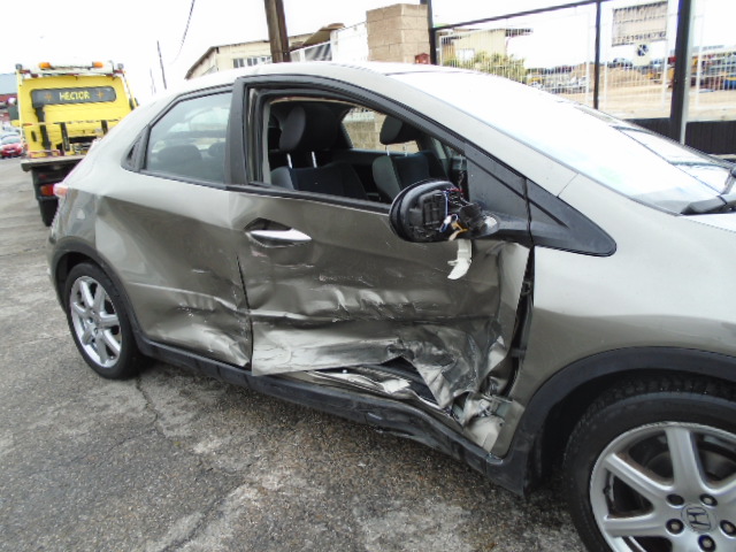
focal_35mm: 26
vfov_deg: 53.1
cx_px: 368
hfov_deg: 67.3
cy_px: 276
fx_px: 553
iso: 100
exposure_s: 1/250
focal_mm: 4.6
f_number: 3.2
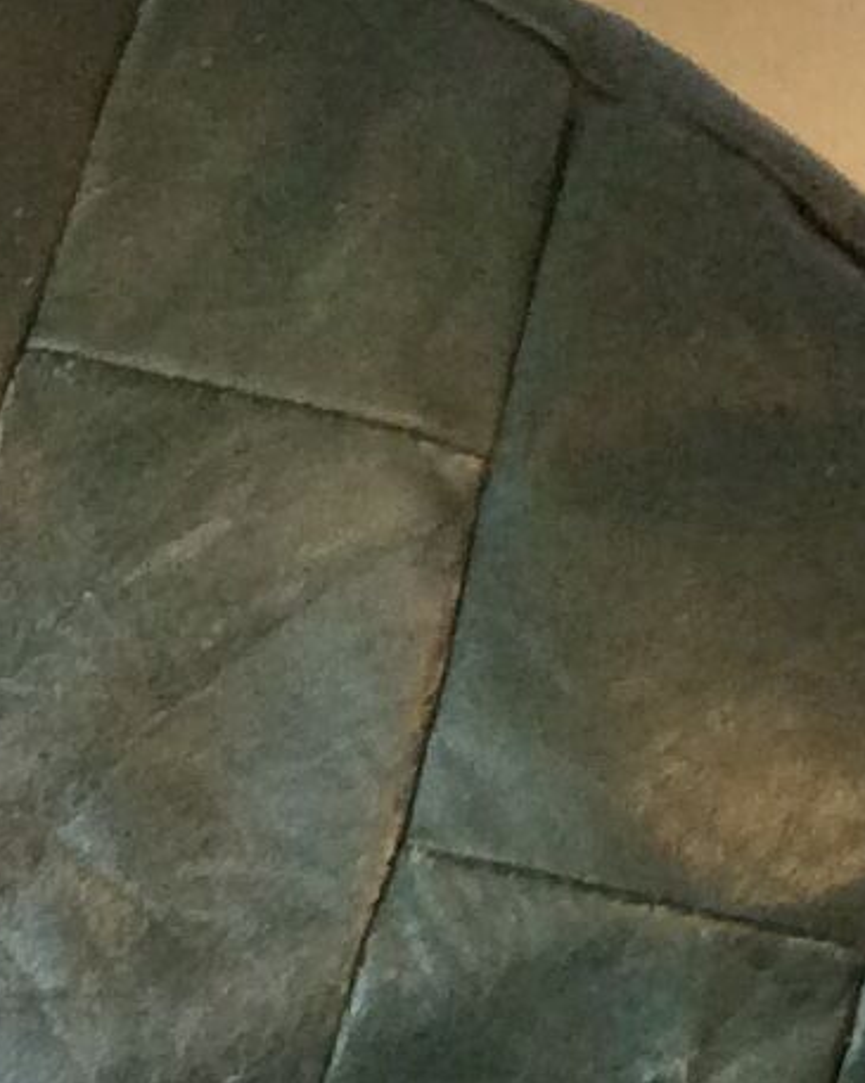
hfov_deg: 8.6
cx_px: -379
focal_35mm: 177
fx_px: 5670
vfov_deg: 10.5
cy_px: 1642
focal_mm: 3.3
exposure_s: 1/25
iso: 125
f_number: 2.4
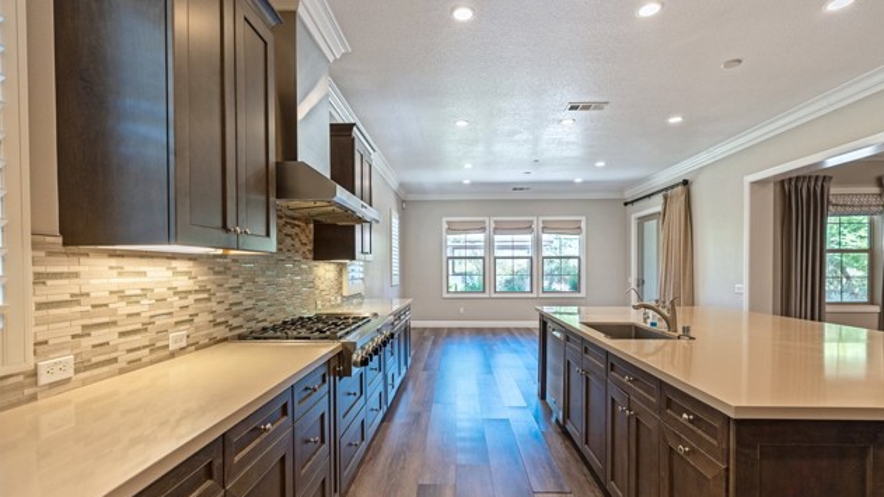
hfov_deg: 95.9
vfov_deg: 63.8
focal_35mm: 17
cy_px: 276
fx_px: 398
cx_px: 447
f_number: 3.2
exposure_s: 1/40
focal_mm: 16
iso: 125
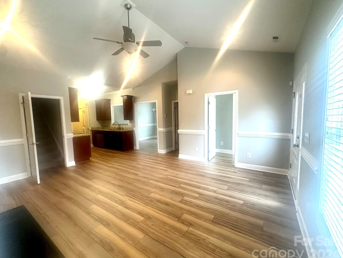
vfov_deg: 81.8
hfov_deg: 98.2
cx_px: 170
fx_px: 149
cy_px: 131
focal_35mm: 15
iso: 200
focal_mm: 2.22
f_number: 2.2
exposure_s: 1/60
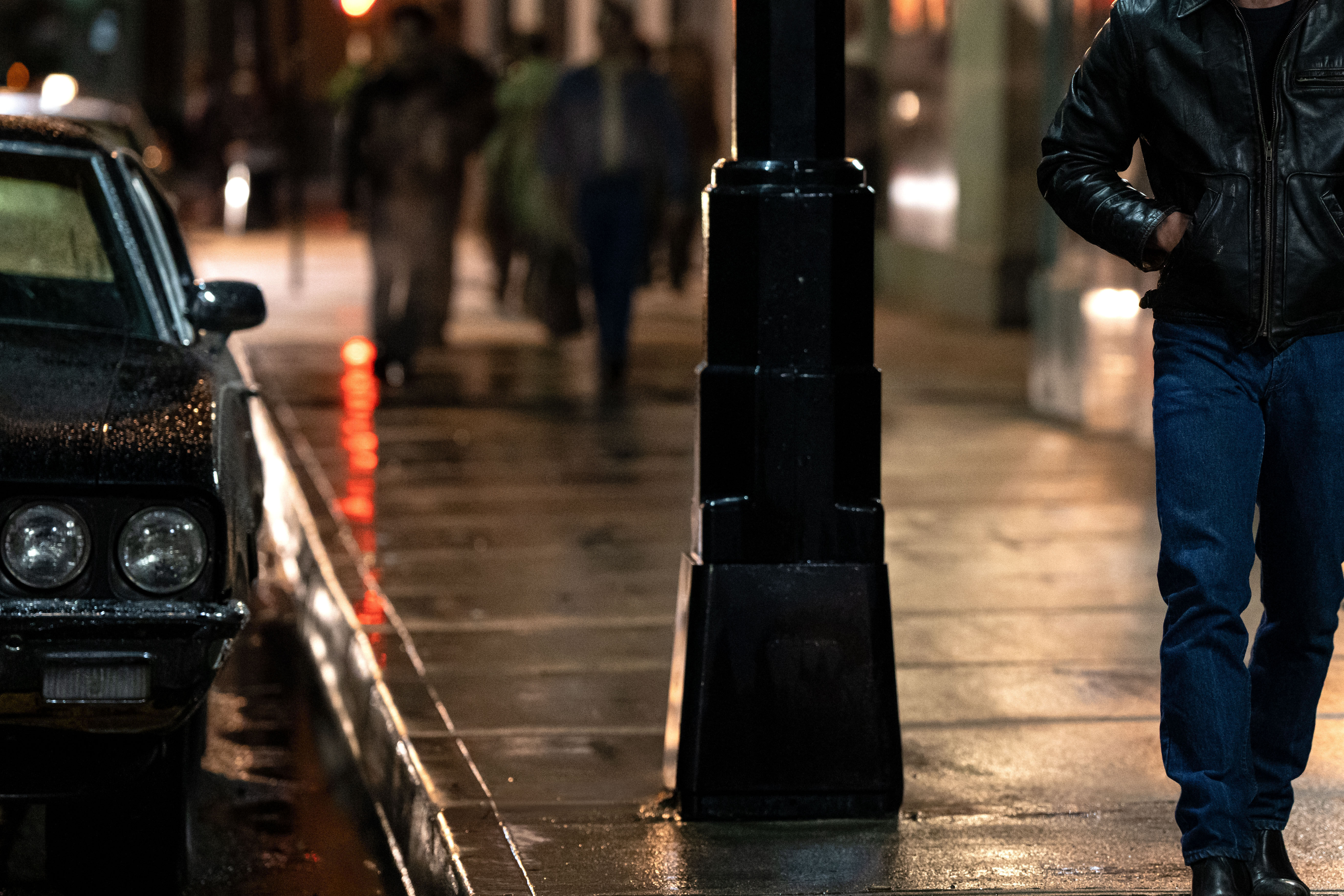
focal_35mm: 209
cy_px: 328
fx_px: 7802
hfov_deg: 9.8
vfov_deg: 6.6
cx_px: 896
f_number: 2.8
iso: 4000
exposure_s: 1/100
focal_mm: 133
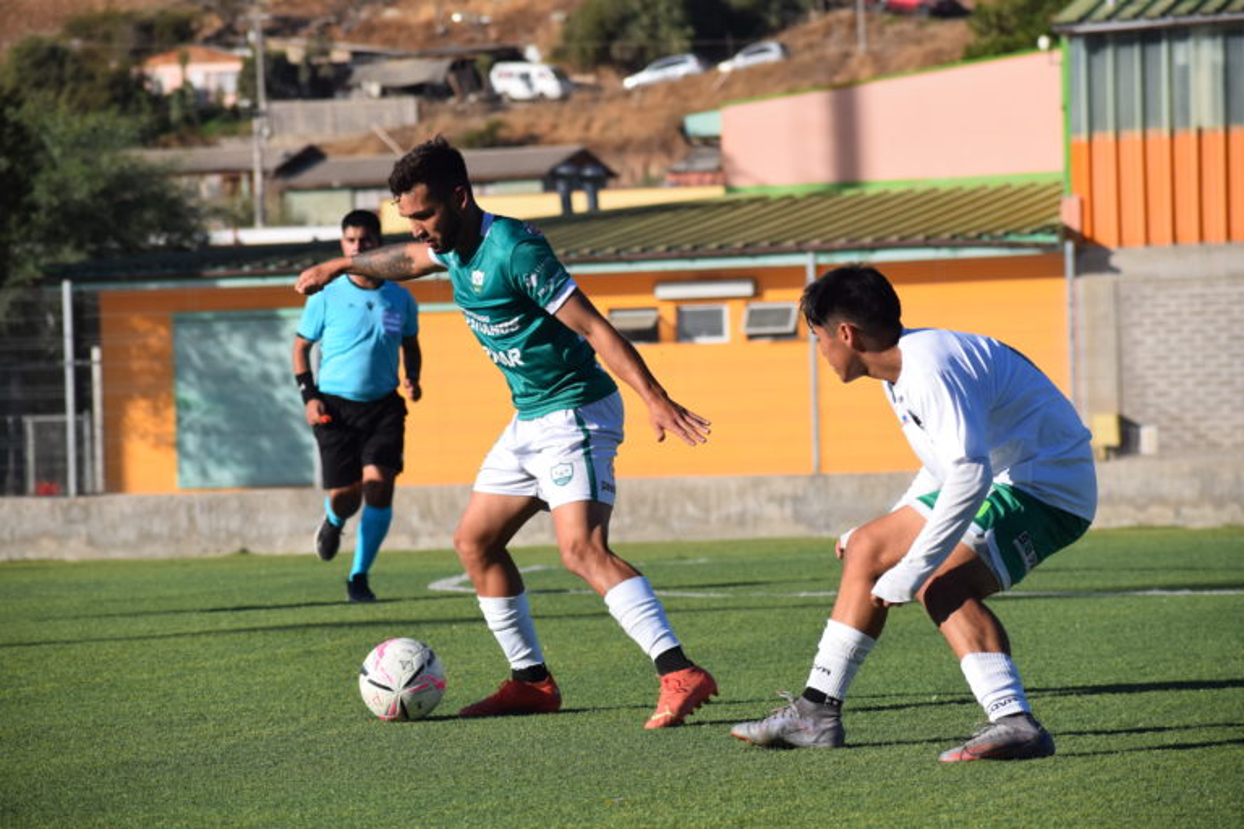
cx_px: 622
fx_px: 6997
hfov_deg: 10.2
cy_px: 414
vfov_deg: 6.8
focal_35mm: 202
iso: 400
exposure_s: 1/2000
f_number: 7.1
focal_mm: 135
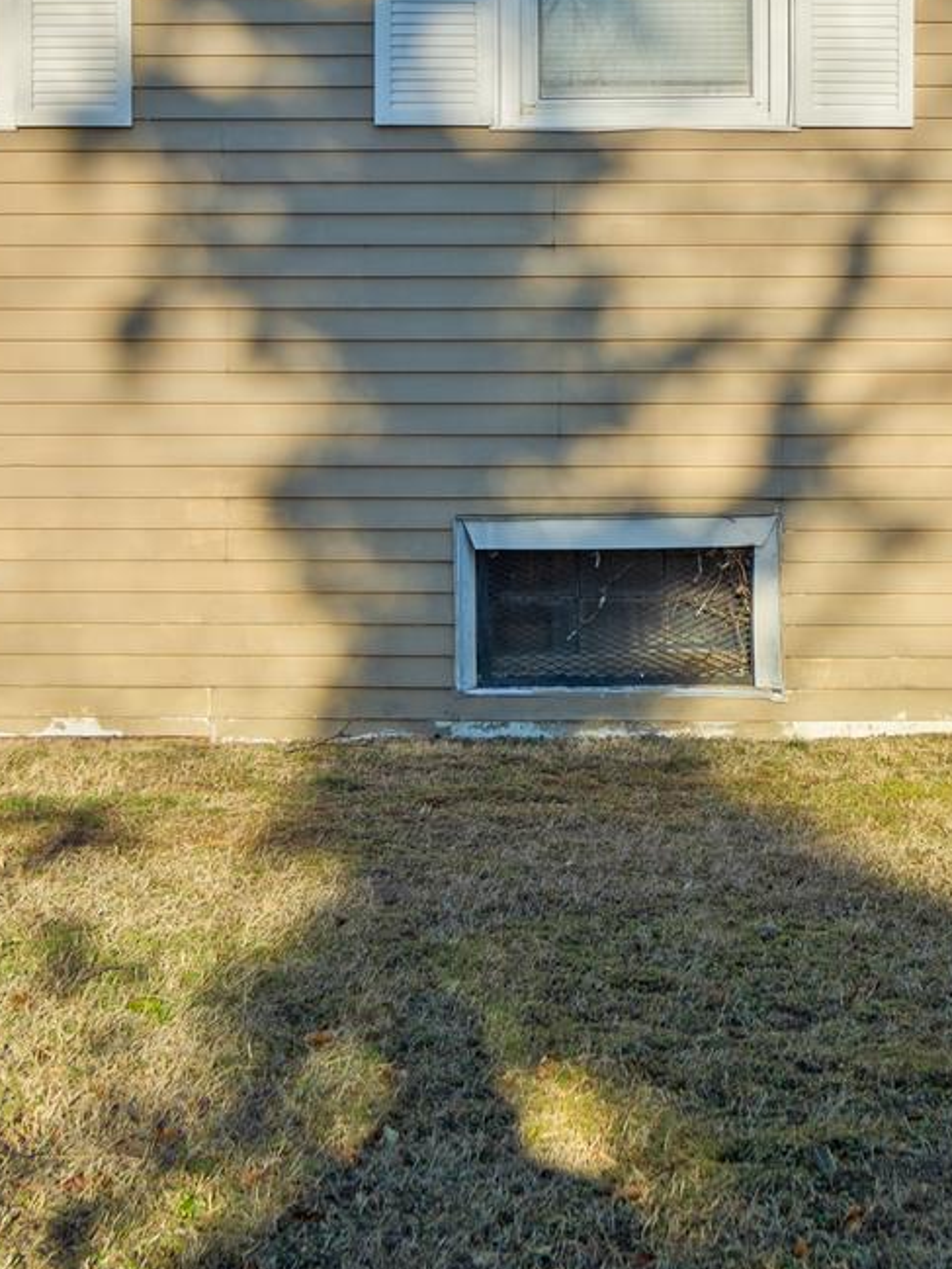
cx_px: 692
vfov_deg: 20.3
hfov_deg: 15.4
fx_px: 3501
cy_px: 241
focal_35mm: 96
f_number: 5.6
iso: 100
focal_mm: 21
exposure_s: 1/350
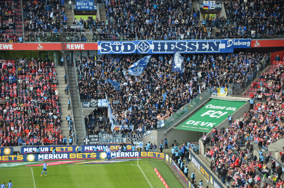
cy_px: 94
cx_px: 142
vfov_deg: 8.7
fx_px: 1240
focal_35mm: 158
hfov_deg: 13.1
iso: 400
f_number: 5.6
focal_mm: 105
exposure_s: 1/250
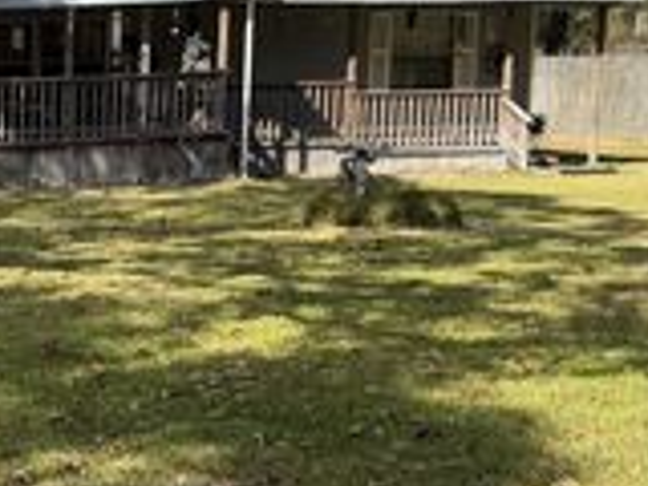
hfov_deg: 23.2
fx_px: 1404
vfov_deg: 19.5
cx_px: -178
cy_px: 354
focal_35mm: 75
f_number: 1.78
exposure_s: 1/2370
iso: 80
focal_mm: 6.76
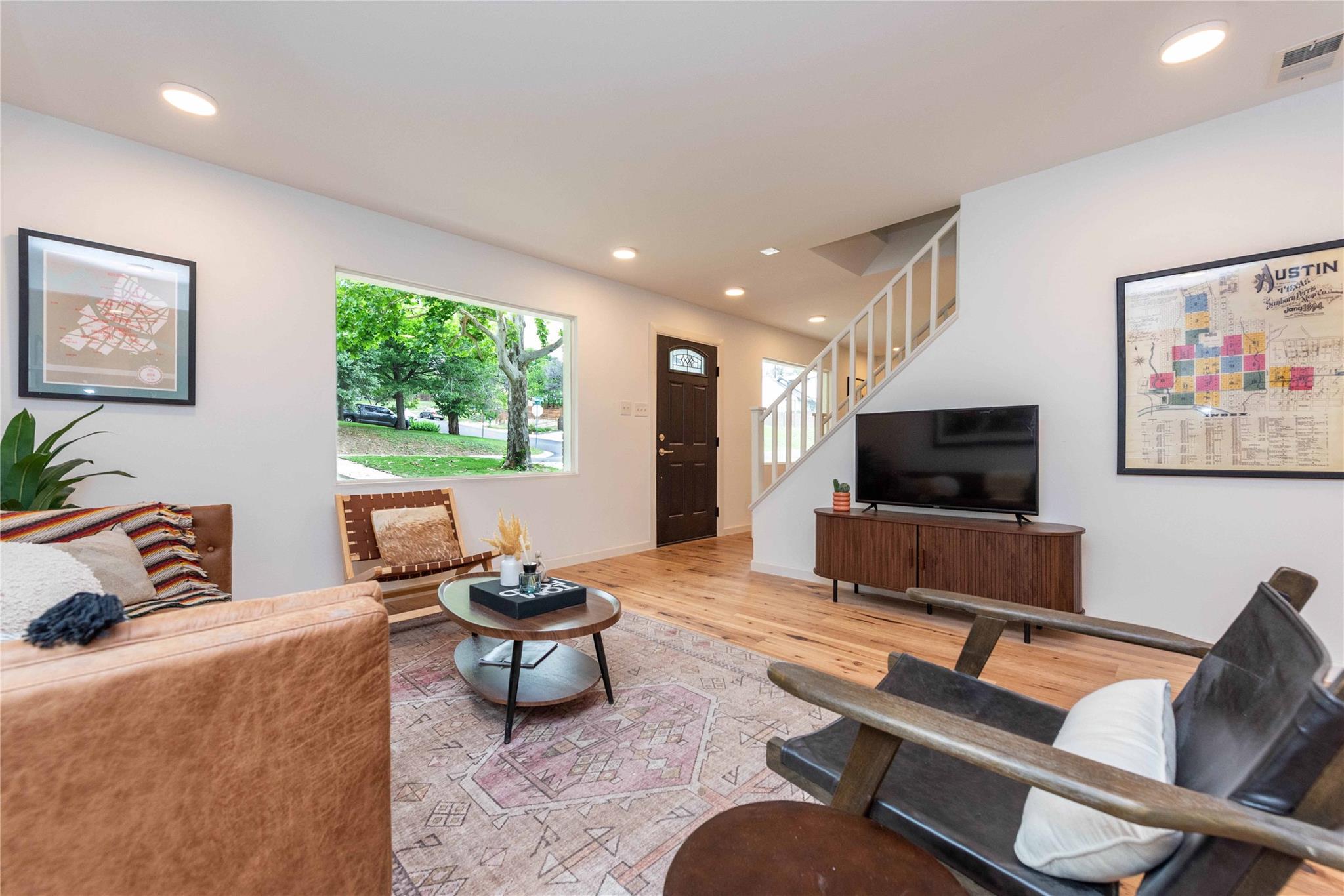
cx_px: 672
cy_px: 448
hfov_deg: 104.2
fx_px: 523
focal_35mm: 14
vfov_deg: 81.2
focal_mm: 14
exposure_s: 1/80
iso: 640
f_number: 6.3
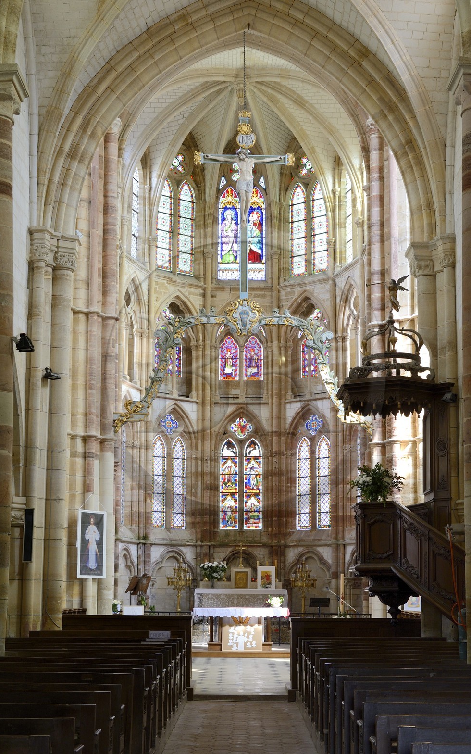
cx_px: 237
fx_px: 1068
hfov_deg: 24.9
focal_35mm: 52
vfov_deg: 38.9
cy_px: 375
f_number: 8
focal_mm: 50
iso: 800
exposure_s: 1/30
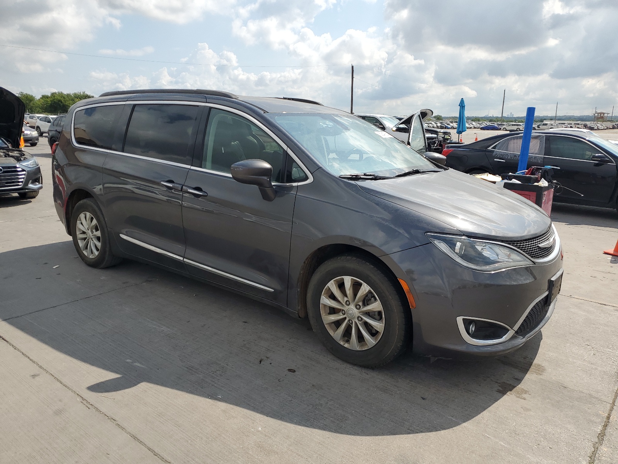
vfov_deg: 53.1
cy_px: 232
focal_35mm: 26
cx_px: 309
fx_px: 464
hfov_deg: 67.3
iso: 50
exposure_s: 1/5000
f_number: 1.5
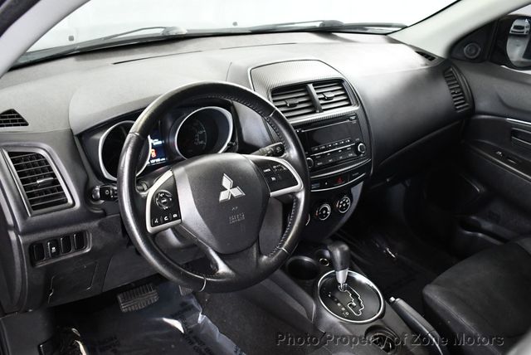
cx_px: 266
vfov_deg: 36.9
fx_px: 531
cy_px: 178
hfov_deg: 53.1
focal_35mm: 36
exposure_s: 1/80
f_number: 3.5
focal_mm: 18
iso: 3200
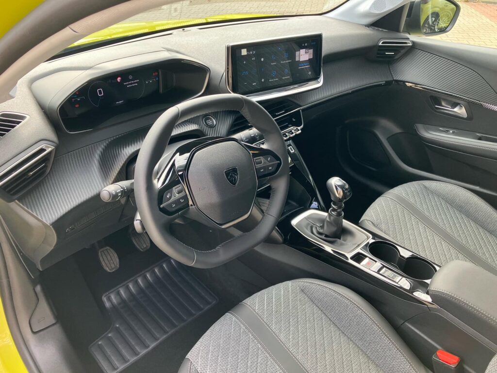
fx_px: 402
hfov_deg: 63.4
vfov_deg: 49.7
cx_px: 248
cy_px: 186
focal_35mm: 28
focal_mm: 4
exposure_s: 1/150
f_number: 1.8
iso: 40
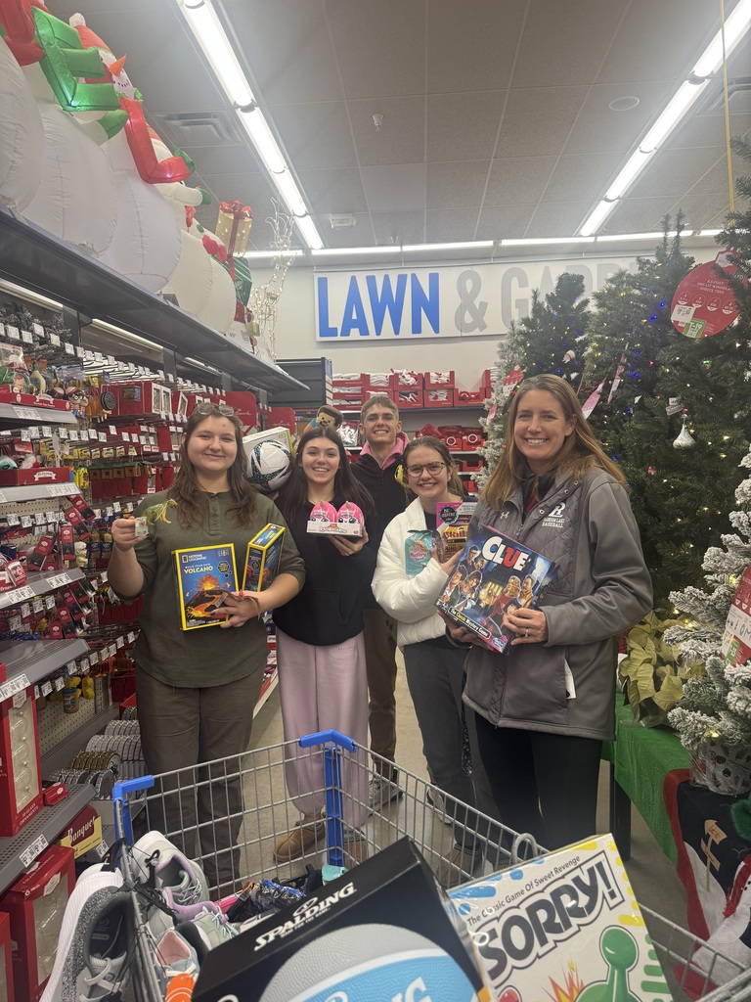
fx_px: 694
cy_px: 501
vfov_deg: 71.6
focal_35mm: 24
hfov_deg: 56.8
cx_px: 376
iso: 100
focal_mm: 6.76
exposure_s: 1/116
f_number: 1.78
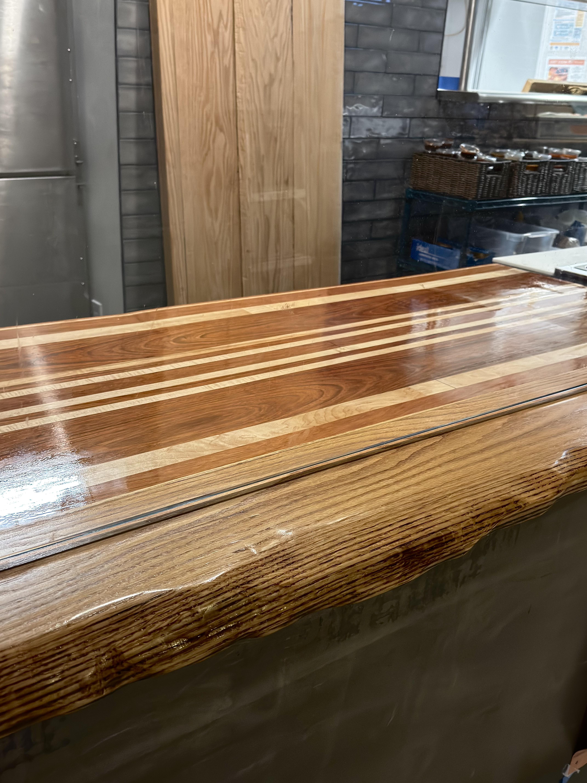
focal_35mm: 35
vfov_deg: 52.6
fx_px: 791
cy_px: 392
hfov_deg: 40.7
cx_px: 294
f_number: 1.78
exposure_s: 1/40
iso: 640
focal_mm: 6.76
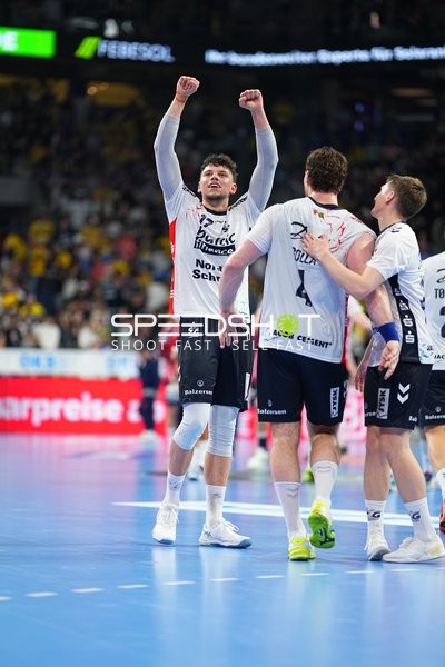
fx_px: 2503
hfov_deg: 10.2
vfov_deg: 15.2
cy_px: 334
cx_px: 222
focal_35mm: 135
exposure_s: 1/1600
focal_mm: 135
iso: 1000
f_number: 1.8
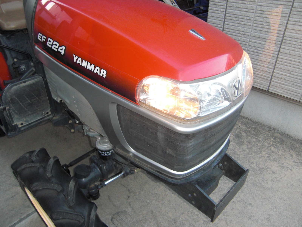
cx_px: 151
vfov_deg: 49.7
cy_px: 114
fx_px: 244
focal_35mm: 28
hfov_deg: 63.4
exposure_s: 1/100
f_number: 2.6
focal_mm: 4.9
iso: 200
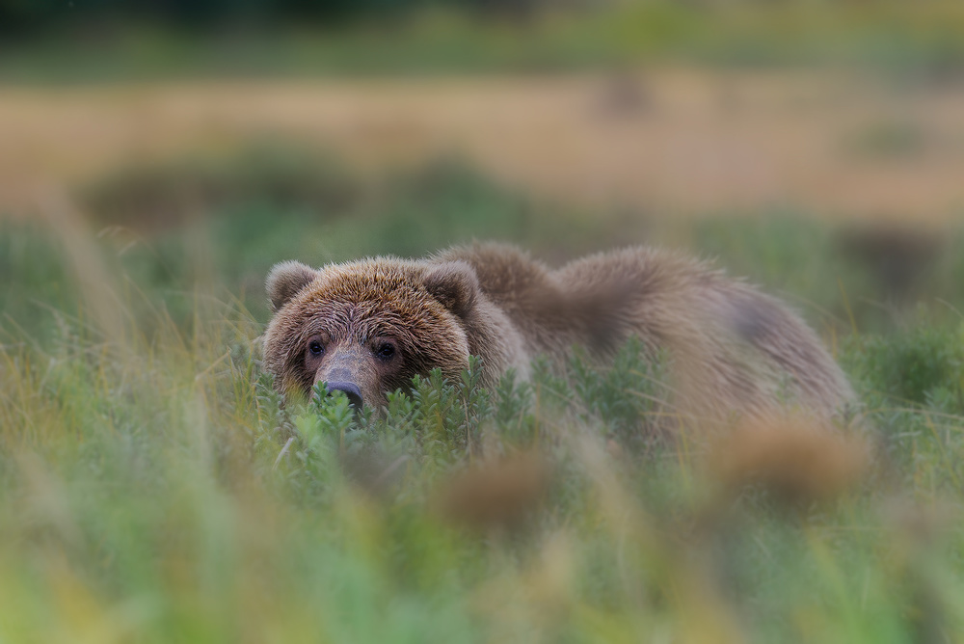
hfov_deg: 5.2
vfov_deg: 3.4
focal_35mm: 400
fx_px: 10717
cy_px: 322
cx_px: 482
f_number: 5.6
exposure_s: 1/1000
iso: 1000
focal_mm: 400
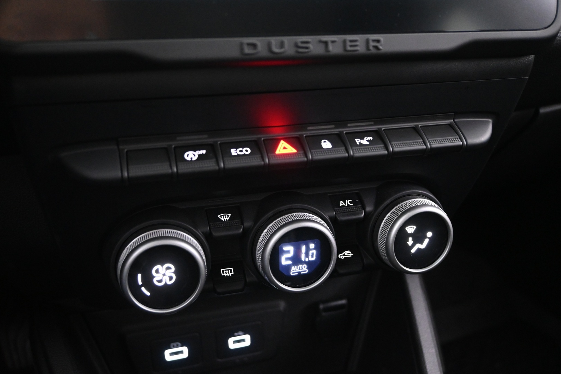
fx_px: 514
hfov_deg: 57.2
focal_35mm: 33
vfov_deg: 40.0
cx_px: 280
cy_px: 187
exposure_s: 1/10
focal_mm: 22
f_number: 4
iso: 4000
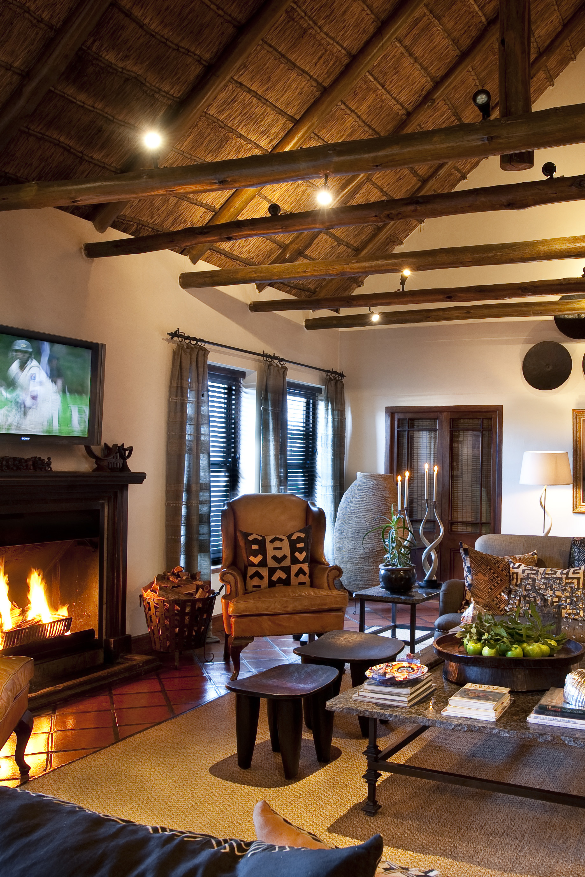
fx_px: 829
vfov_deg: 55.8
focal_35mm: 34
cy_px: 448
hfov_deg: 38.4
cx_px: 400
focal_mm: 22
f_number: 9.5
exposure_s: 1/4
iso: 200
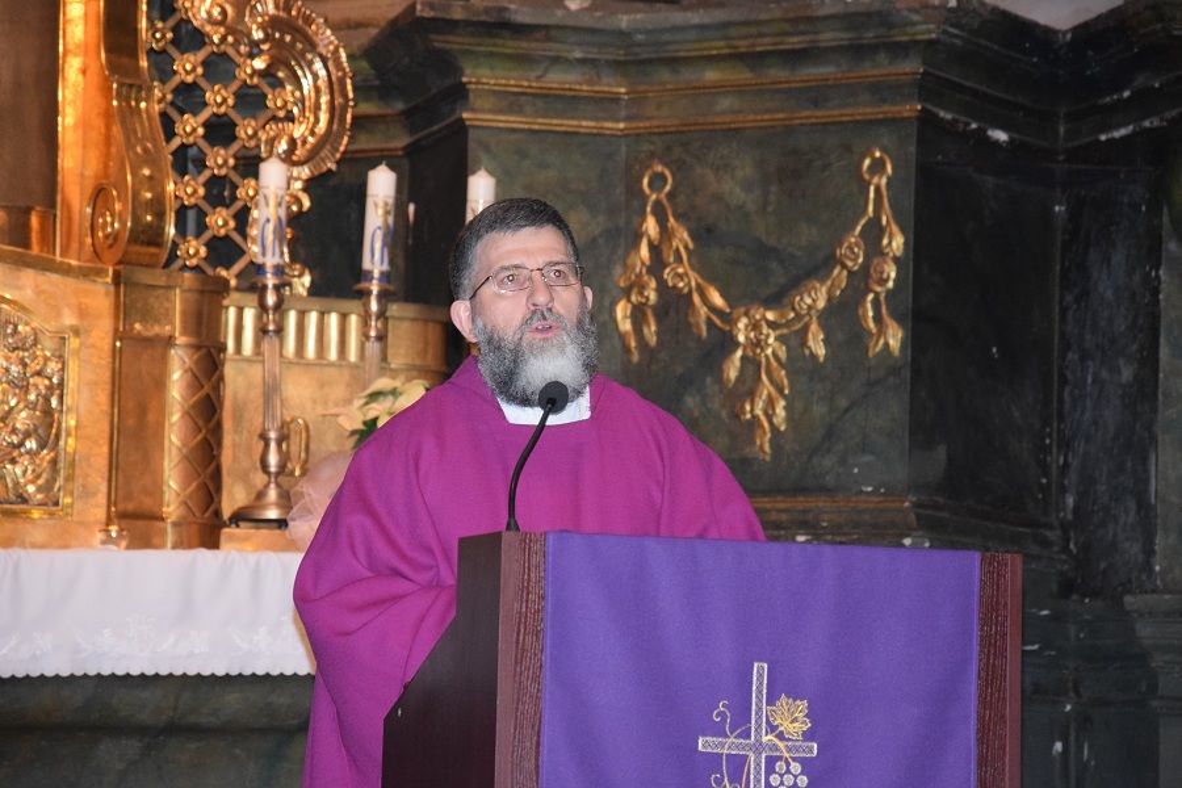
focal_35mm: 158
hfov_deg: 13.0
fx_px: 5171
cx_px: 591
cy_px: 394
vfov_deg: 8.7
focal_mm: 105
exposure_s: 1/60
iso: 3200
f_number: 5.6
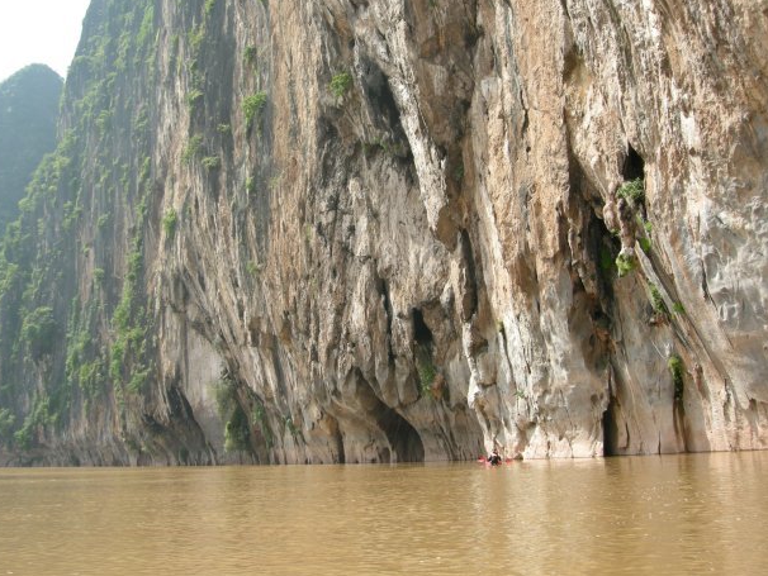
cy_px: 279
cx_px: 368
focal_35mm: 38
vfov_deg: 37.7
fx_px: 843
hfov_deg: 48.9
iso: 64
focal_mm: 7.5
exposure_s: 1/155
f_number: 4.8
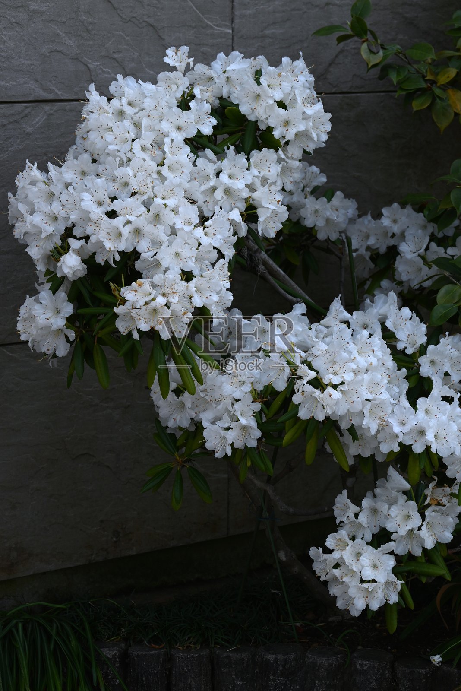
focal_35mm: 105
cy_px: 346
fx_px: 2015
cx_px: 230
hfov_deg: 13.1
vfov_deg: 19.4
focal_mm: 105
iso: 200
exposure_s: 1/320
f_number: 9
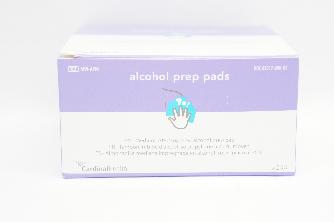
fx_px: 737
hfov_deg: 25.5
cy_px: 111
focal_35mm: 80
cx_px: 167
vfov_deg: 17.1
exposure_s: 1/60
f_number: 5.6
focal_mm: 53
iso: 800
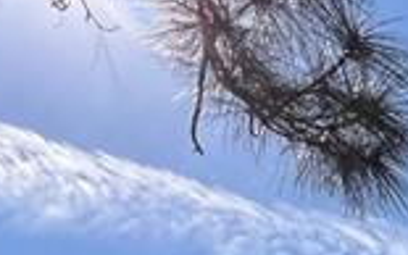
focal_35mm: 98
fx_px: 1090
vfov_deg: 10.0
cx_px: 803
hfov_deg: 16.5
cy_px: 765
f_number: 2.2
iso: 40
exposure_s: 1/932
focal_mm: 2.22
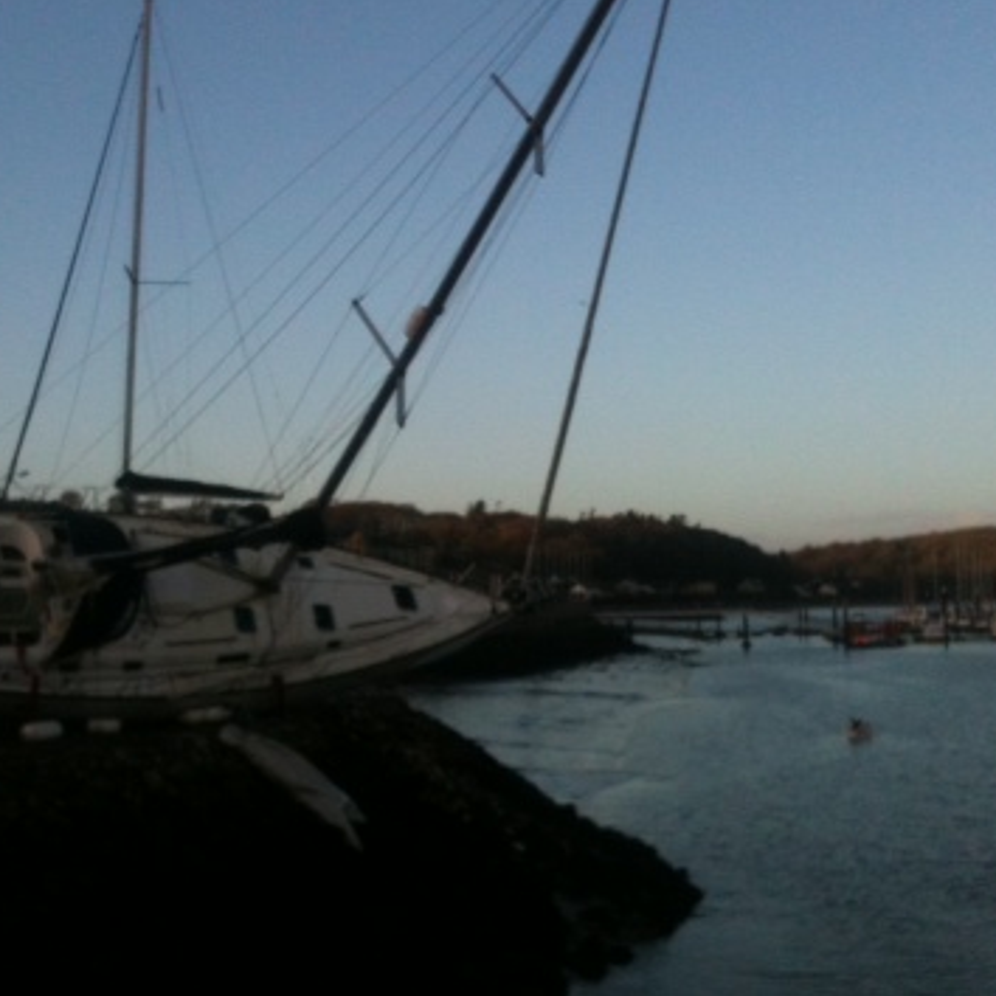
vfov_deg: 30.5
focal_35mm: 56
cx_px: 453
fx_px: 1823
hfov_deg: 30.5
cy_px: 422
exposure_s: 1/669
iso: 64
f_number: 2.8
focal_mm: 3.85
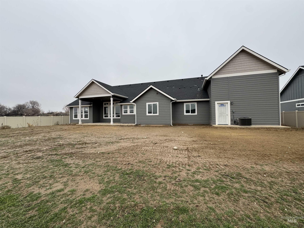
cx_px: 152
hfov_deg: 102.1
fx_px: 123
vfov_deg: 85.7
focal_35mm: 14
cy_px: 114
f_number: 2.2
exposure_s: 1/258
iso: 40
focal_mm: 2.22
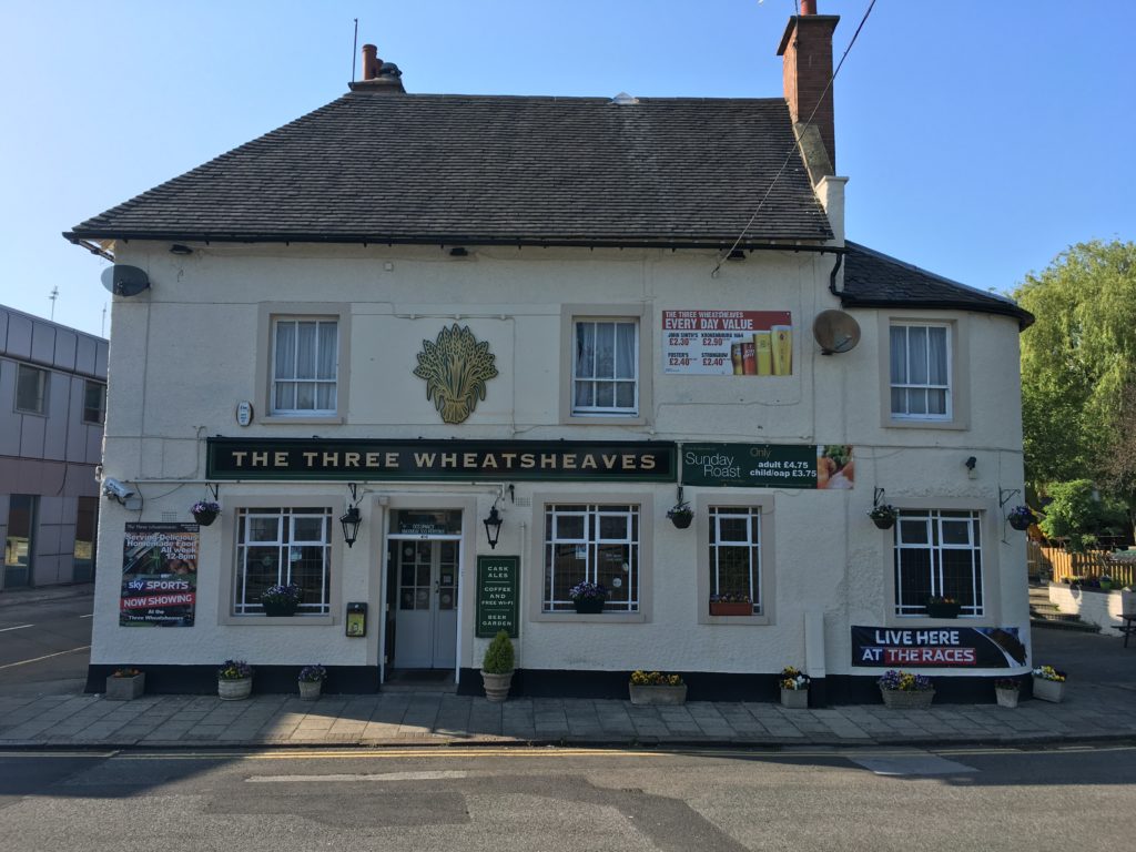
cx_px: 568
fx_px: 952
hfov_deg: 61.7
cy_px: 426
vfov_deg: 48.2
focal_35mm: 29
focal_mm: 4.15
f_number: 2.2
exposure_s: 1/894
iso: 25
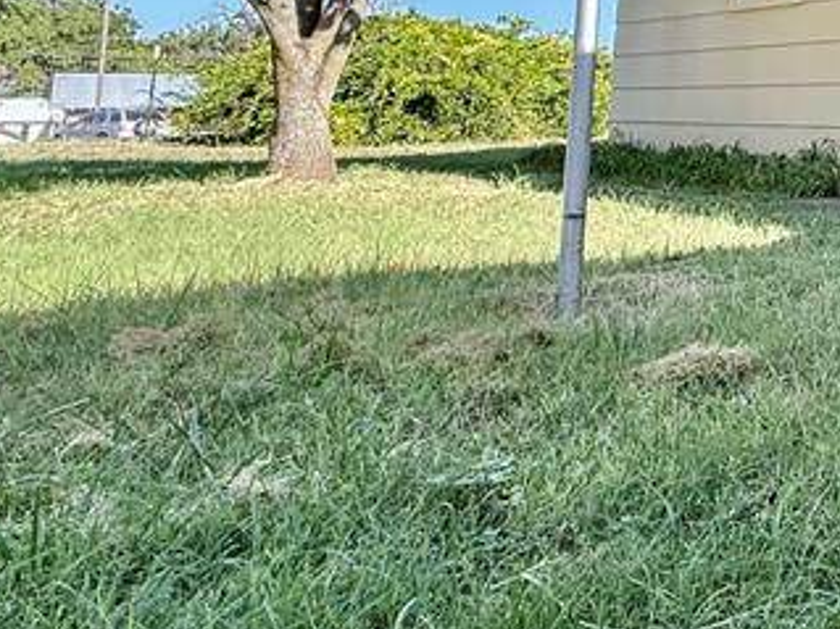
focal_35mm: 45
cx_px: 1188
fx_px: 1092
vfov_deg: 28.9
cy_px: -74
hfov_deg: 29.7
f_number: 2.2
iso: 64
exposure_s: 1/386
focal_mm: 2.22
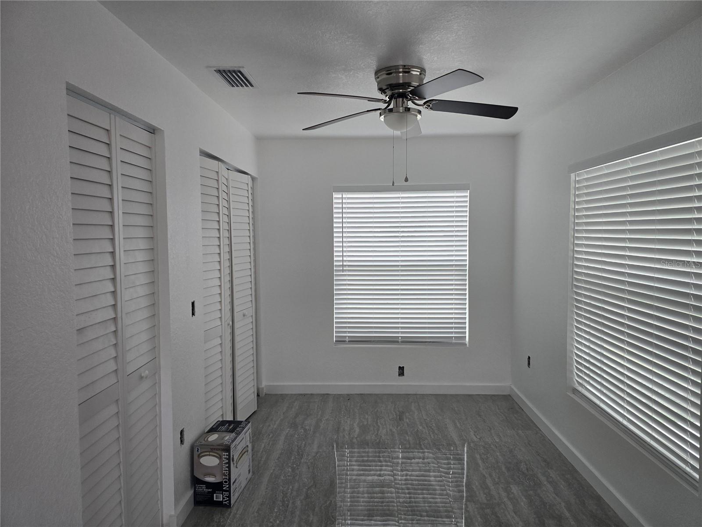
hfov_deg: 73.9
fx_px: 466
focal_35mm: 23
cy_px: 264
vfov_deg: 58.9
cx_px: 351
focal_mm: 6.3
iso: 160
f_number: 1.7
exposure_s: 1/180
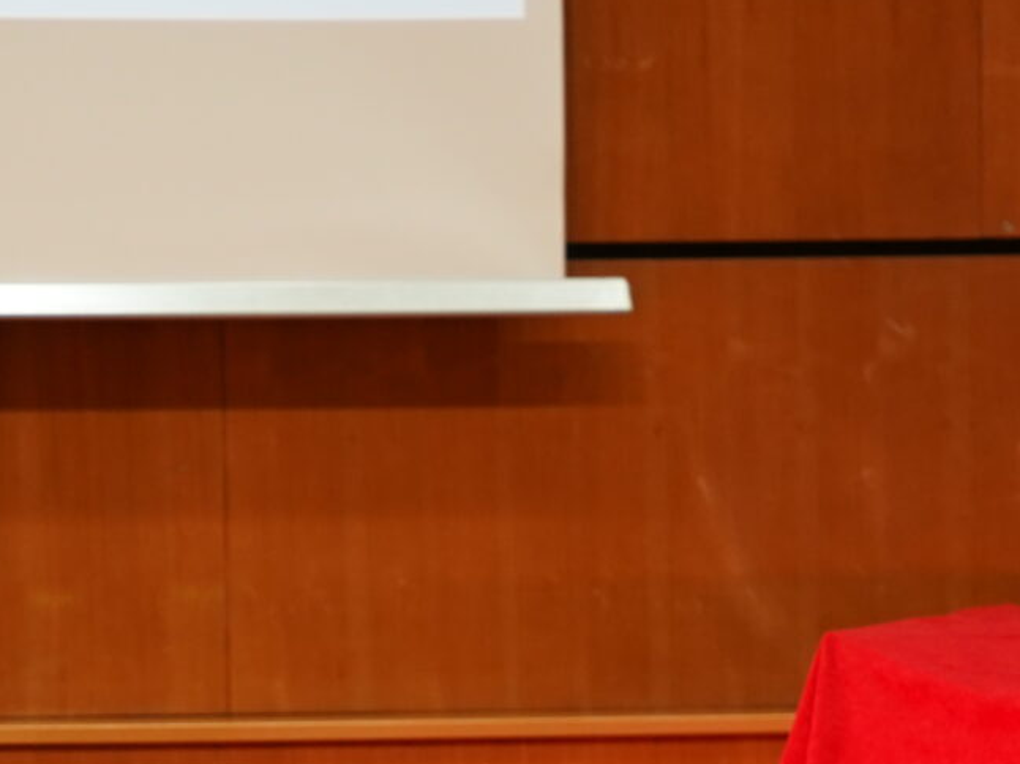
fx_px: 20206
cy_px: 1150
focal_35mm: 686
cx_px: 365
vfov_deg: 2.2
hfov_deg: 2.9
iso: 800
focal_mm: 180
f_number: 2.8
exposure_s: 1/160
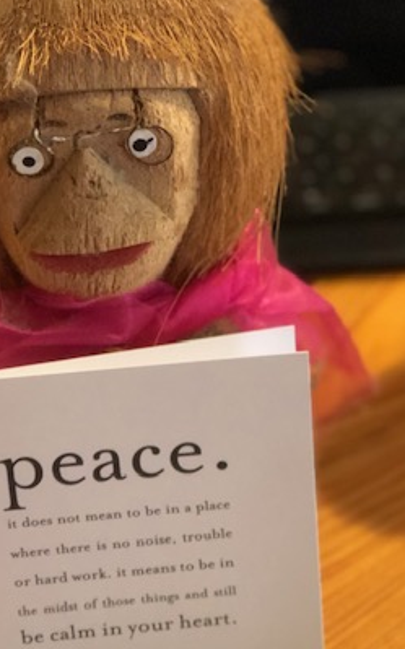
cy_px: 208
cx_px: 176
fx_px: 1715
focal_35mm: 97
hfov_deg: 13.5
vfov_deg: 21.3
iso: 1000
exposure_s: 1/30
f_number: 2.8
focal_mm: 6.6
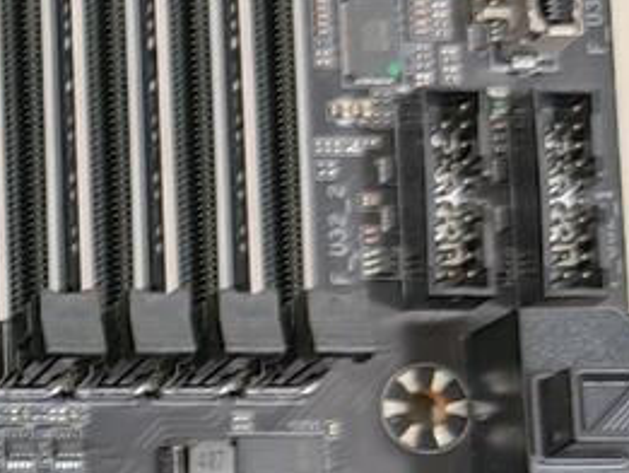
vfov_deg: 10.2
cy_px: 829
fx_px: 2509
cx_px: -694
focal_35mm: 138
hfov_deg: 12.3
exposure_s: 1/33
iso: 390
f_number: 1.85
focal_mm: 6.78
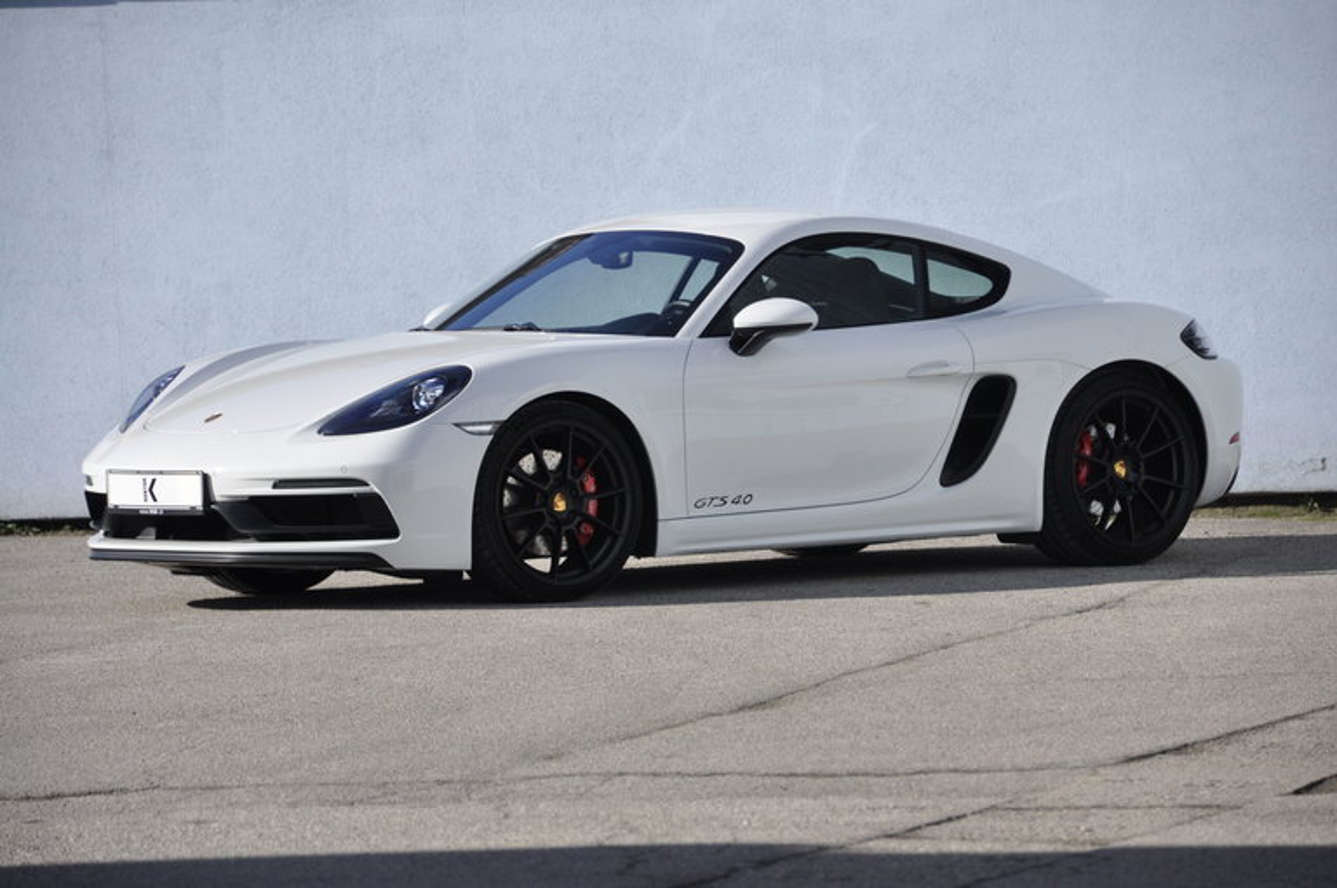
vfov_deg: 7.3
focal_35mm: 188
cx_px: 668
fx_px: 6955
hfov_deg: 11.0
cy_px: 444
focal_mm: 125
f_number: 7.1
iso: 500
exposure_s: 1/800
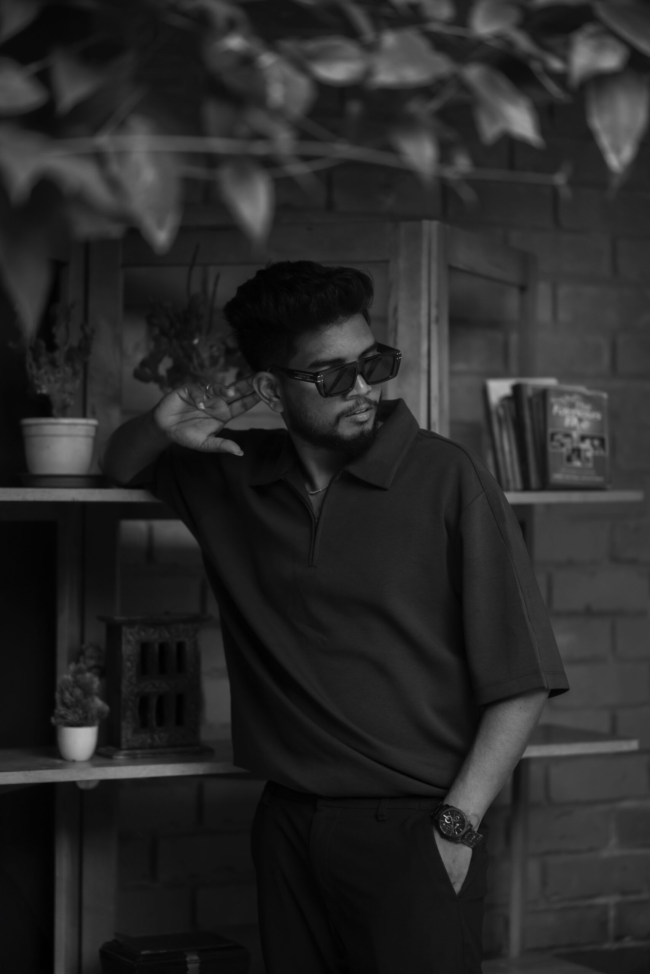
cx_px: 325
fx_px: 2302
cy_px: 487
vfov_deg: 23.9
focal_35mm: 85
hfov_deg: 16.1
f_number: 1.8
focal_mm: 85
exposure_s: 1/1000
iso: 320
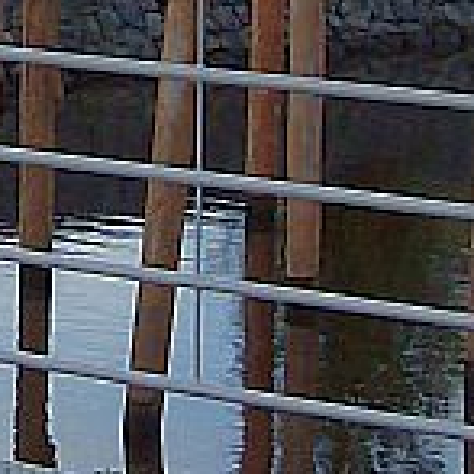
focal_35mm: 283
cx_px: -42
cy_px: -295
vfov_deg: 6.1
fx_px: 4384
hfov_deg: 6.2
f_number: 5.1
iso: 100
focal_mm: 7.7
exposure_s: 1/258
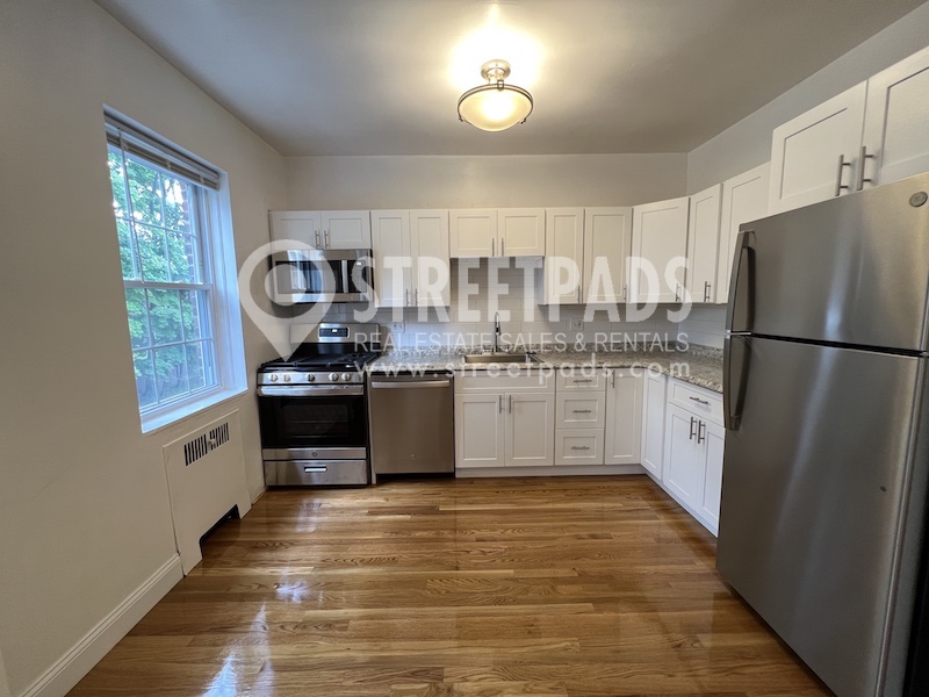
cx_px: 464
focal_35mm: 13
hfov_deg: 106.2
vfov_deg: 89.9
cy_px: 348
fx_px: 349
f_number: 1.8
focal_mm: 1.57
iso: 125
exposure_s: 1/60
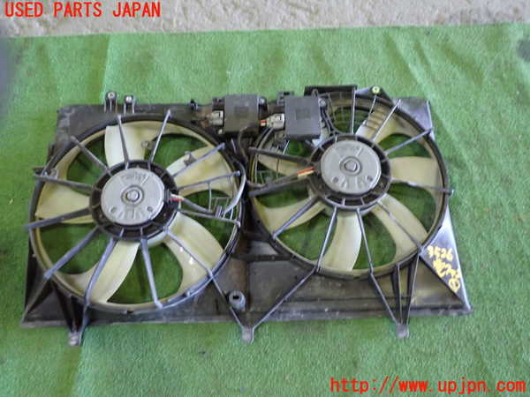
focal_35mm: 30
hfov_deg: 60.0
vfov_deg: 46.8
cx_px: 265
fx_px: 459
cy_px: 198
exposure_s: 1/30
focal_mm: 5.4
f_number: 2.3
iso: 800
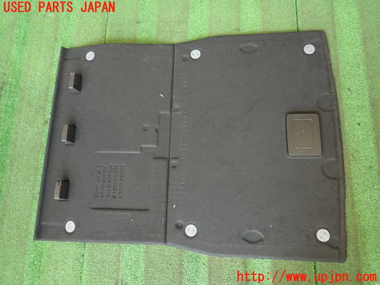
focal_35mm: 25
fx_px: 274
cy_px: 142
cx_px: 190
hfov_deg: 69.4
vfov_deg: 54.9
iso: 200
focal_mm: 4.5
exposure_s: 1/30
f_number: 2
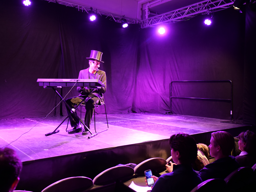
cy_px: 96
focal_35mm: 32
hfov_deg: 56.8
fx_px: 237
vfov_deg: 44.2
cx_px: 128
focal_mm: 16
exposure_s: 1/60
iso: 1250
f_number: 1.4
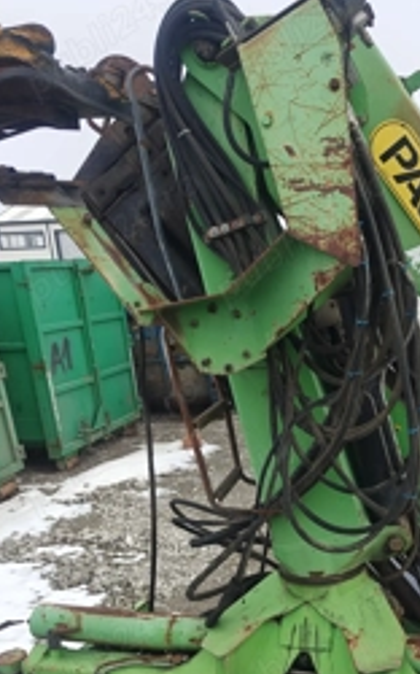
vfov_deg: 48.8
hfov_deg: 30.9
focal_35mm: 39
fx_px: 715
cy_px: 488
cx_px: 396
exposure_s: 1/585
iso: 50
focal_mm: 6.06
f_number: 1.6
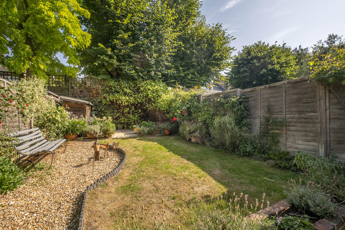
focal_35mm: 15
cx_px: 172
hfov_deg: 100.4
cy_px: 115
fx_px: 144
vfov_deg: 77.3
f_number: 7.1
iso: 500
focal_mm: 10
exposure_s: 1/680
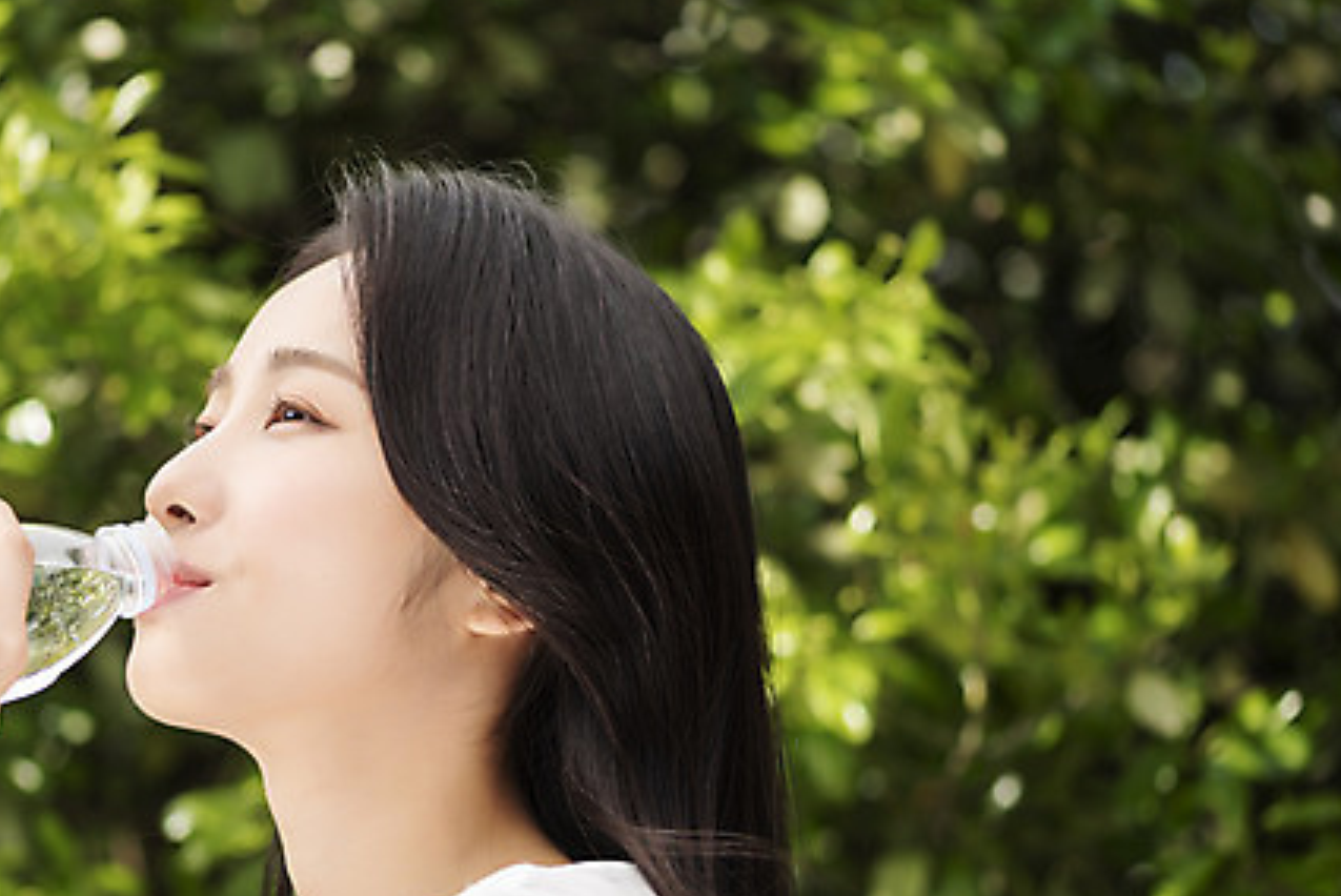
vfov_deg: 9.3
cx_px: 484
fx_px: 5517
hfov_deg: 13.8
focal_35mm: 148
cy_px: 612
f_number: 4
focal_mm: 105
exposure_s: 1/400
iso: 100
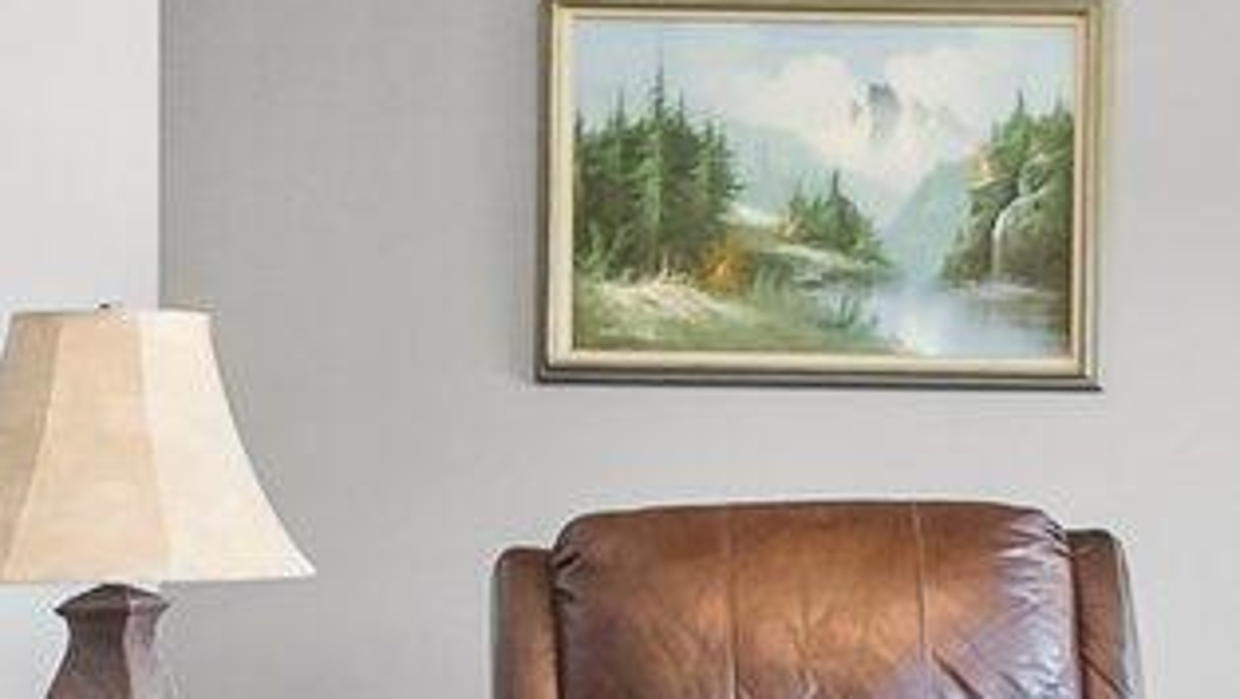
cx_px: 1548
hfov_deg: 23.3
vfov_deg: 14.8
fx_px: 2698
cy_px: 373
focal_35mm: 82
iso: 1600
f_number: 8
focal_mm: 12
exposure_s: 1/2.5
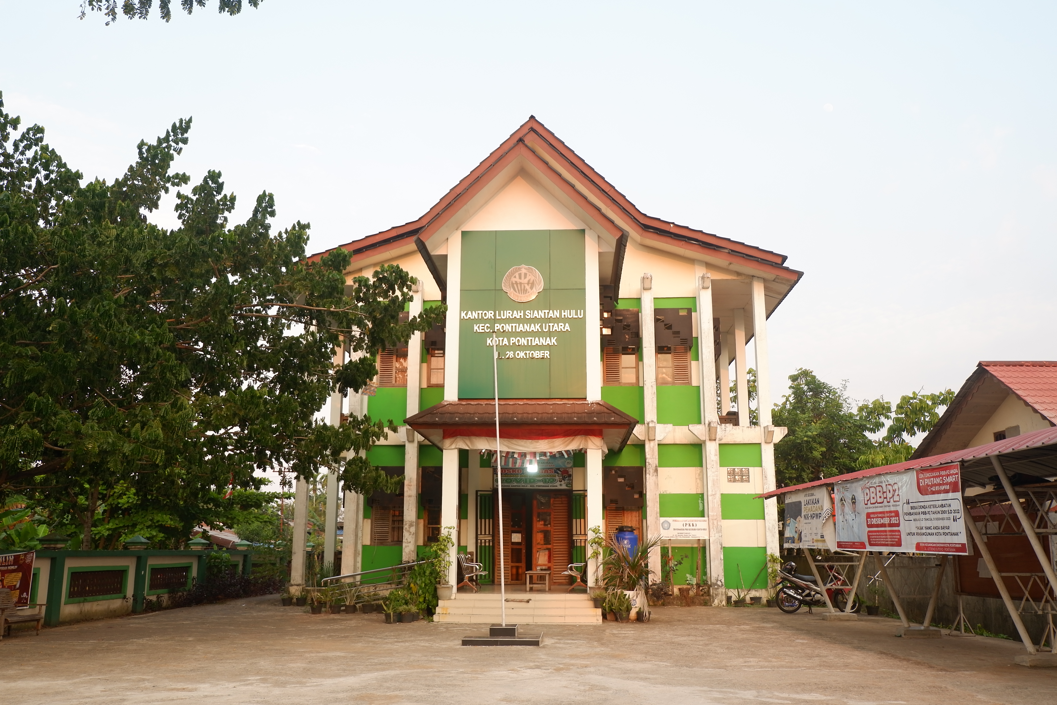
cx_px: 528
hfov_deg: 61.9
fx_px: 881
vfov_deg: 43.6
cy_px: 352
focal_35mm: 30
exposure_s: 1/125
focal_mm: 20.1
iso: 200
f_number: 4.5
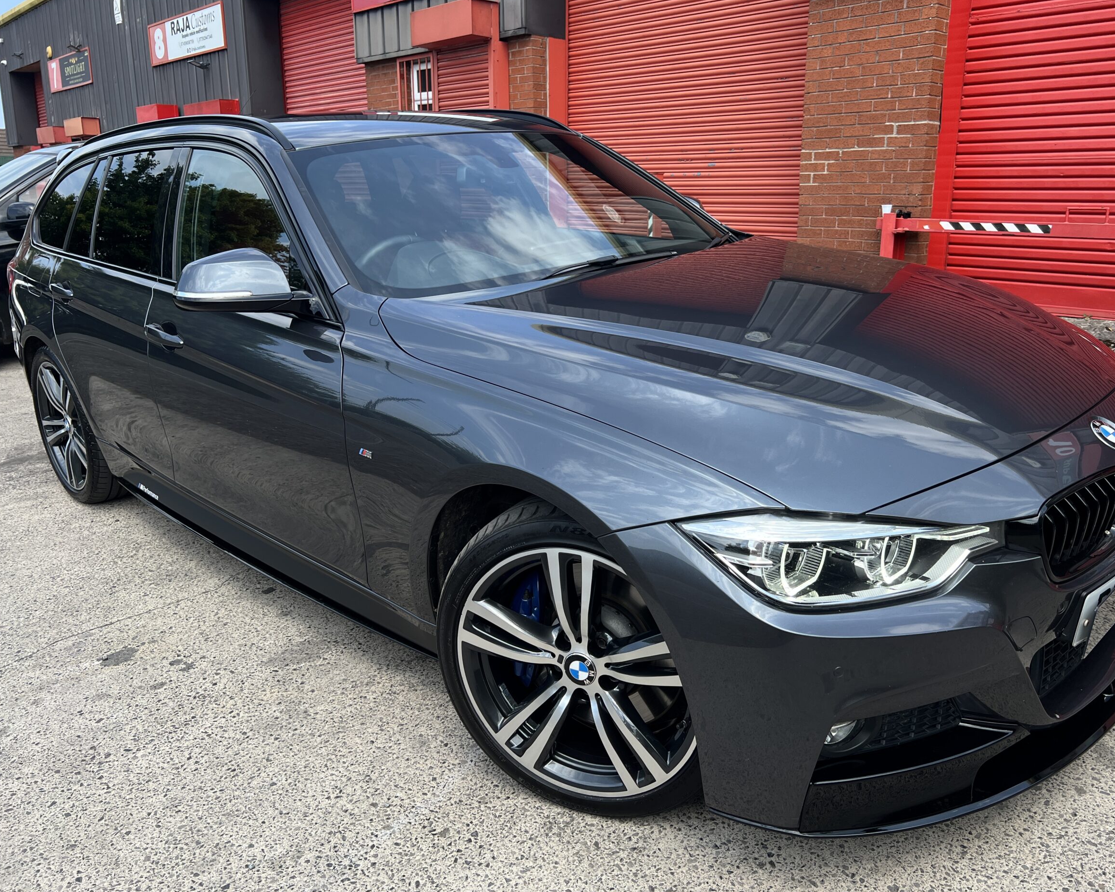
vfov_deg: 51.5
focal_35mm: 28
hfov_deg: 62.1
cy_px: 432
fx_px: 924
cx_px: 608
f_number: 1.5
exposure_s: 1/1449
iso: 50
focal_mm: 5.7
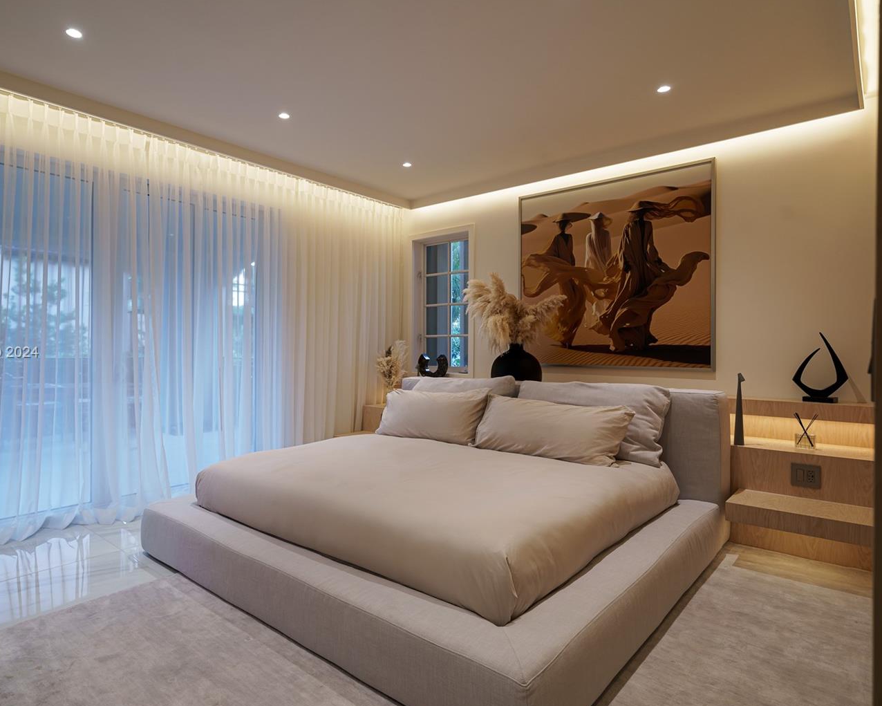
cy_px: 353
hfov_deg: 79.8
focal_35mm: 20
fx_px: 522
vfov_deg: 68.1
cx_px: 370
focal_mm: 17
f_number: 5.6
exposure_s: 1/8
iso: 100
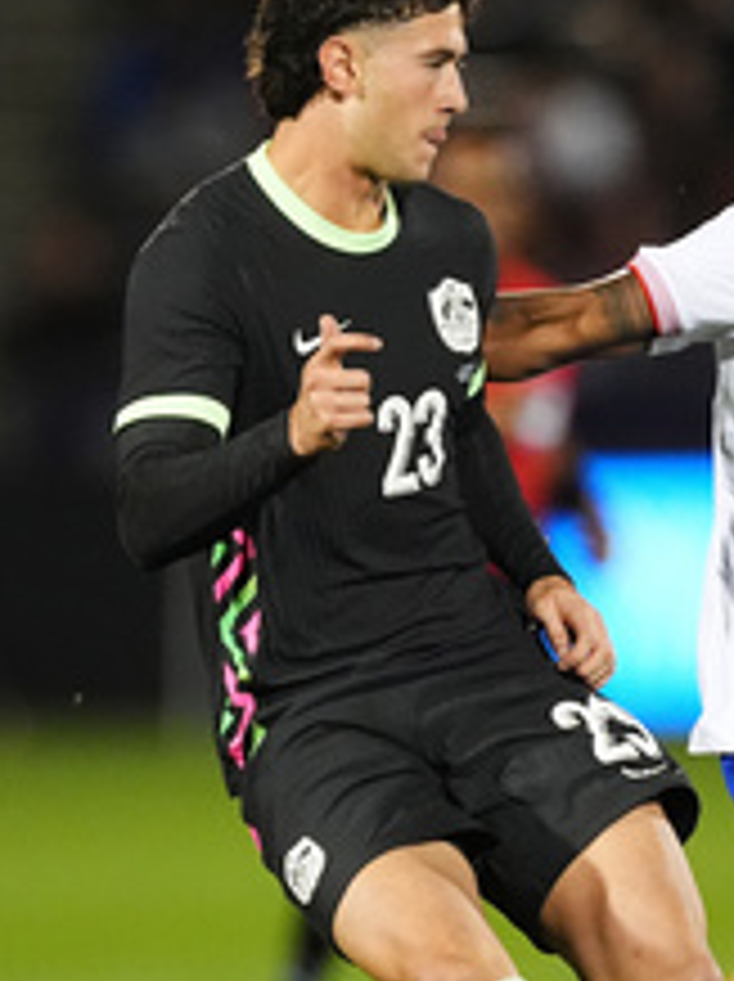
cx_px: 387
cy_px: 646
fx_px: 38412
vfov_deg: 1.5
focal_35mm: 1356
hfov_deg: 1.1
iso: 6400
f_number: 4
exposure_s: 1/1600
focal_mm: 600
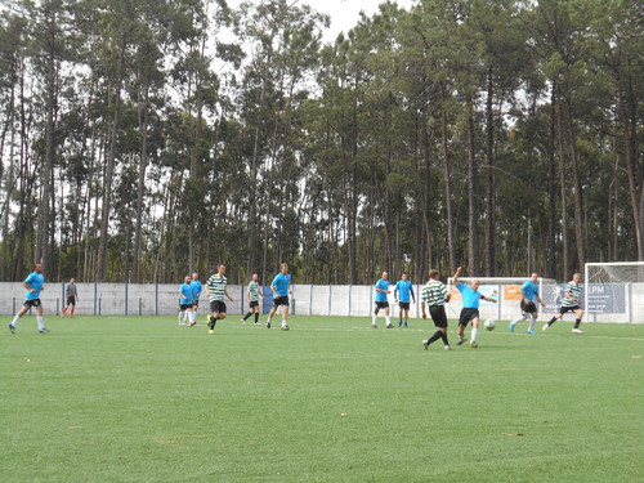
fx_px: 1228
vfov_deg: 22.3
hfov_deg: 29.4
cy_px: 242
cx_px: 322
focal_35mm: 66
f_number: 5.3
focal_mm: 11.6
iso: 80
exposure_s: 1/100
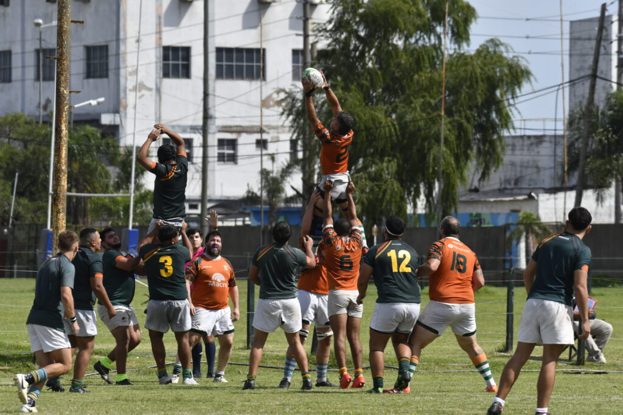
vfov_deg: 4.2
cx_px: 312
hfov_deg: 6.2
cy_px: 208
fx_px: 5711
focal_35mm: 330
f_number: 7.1
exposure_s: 1/1600
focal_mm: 220
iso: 400
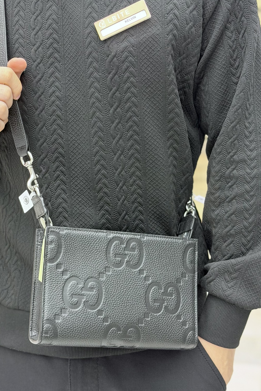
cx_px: 95
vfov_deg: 30.1
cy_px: 176
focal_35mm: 67
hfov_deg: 20.3
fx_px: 729
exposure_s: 1/100
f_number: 1.78
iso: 160
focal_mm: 6.76
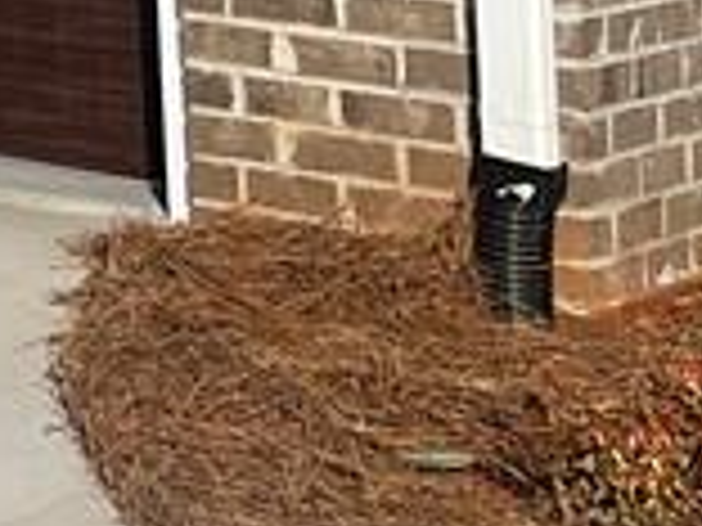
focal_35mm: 171
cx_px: -1426
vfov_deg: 7.6
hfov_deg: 9.2
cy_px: -1025
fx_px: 3468
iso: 50
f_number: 1.6
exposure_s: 1/5848
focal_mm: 5.1
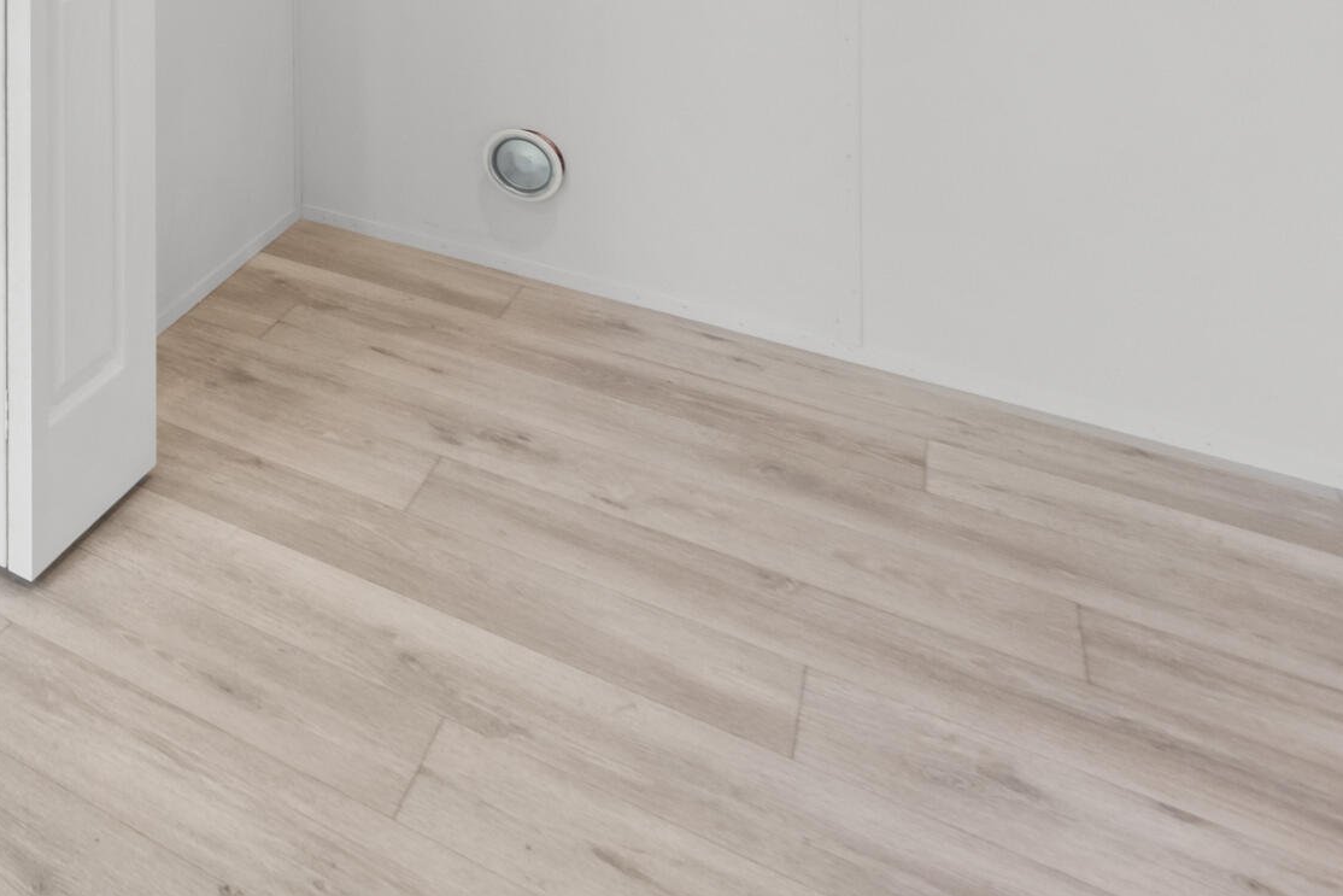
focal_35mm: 35
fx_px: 1306
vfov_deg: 29.9
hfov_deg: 38.6
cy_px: -280
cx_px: -299
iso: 500
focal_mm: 8.6
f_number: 8
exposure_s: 1/8
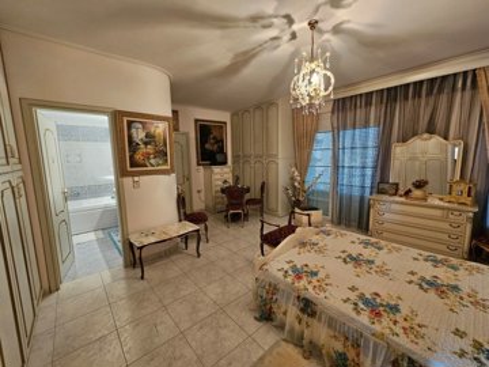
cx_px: 244
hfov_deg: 106.2
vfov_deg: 89.9
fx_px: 184
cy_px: 184
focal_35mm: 13
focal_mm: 2.2
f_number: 2.2
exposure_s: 1/33.3
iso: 400
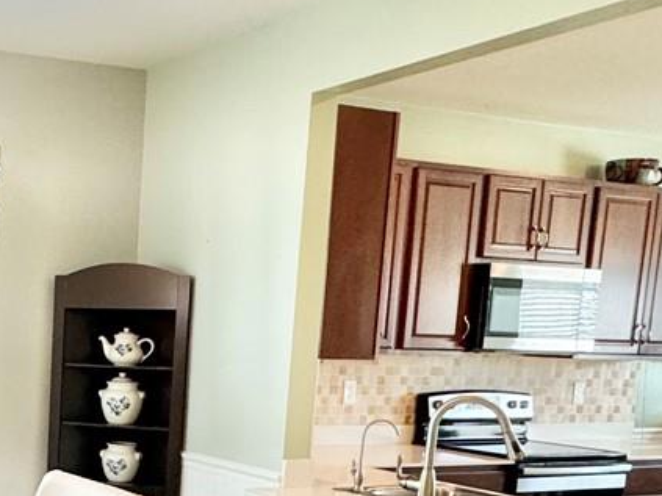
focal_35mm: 53
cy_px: 463
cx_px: -56
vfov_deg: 26.4
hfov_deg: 32.2
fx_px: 1013
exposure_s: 1/60
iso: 200
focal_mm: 2.22
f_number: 2.2
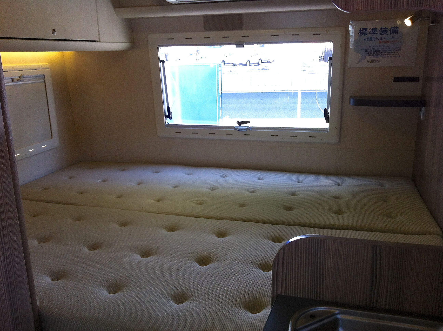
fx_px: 447
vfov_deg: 40.6
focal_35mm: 35
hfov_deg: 52.7
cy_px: 166
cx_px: 222
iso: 100
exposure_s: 1/60
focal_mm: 3.85
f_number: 2.8
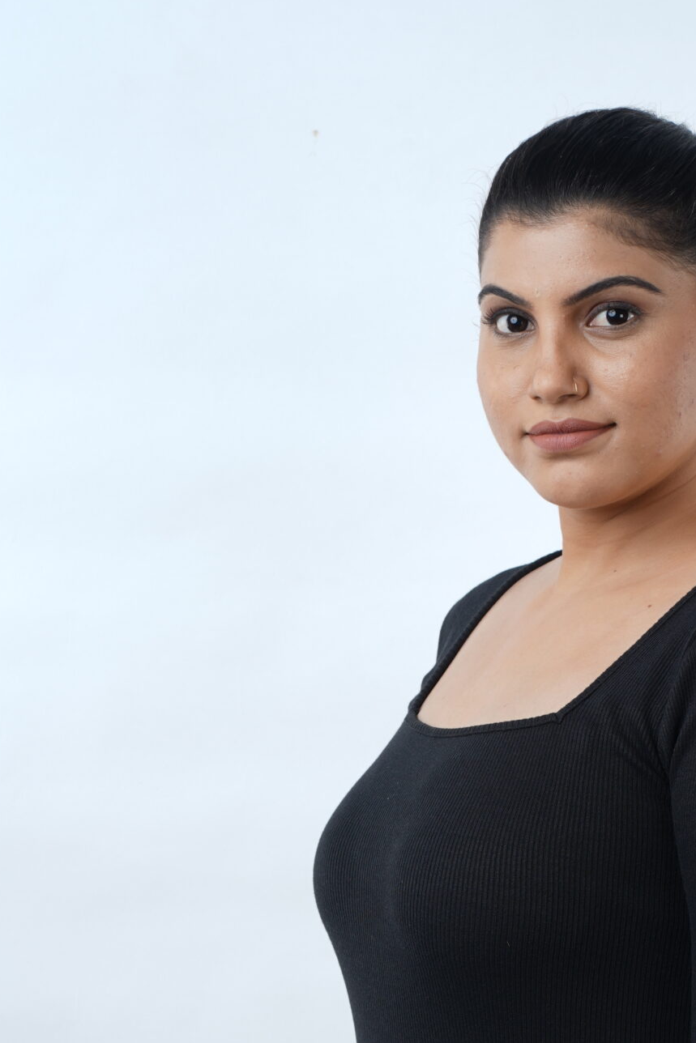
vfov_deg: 12.1
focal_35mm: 169
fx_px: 4899
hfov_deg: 8.1
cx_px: 485
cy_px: 909
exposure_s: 1/160
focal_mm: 85
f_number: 13
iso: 50
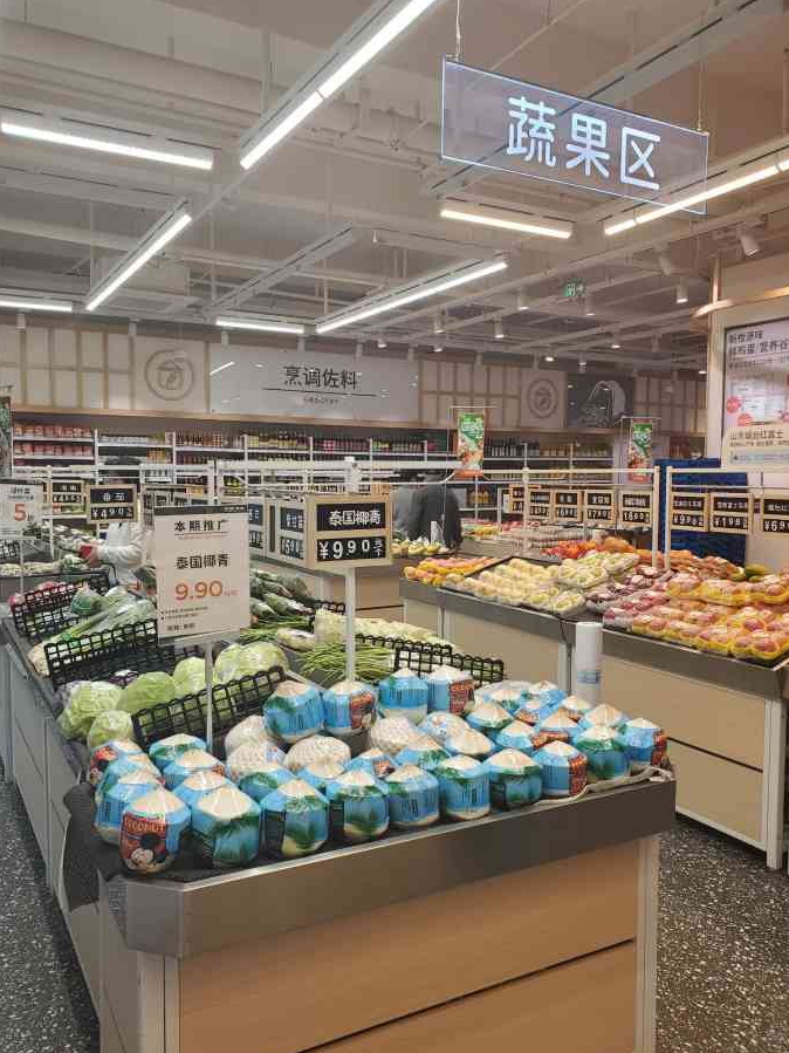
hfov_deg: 51.3
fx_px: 821
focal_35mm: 27
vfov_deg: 65.3
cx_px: 406
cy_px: 543
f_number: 2.4
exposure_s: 1/110
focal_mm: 4.3
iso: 50
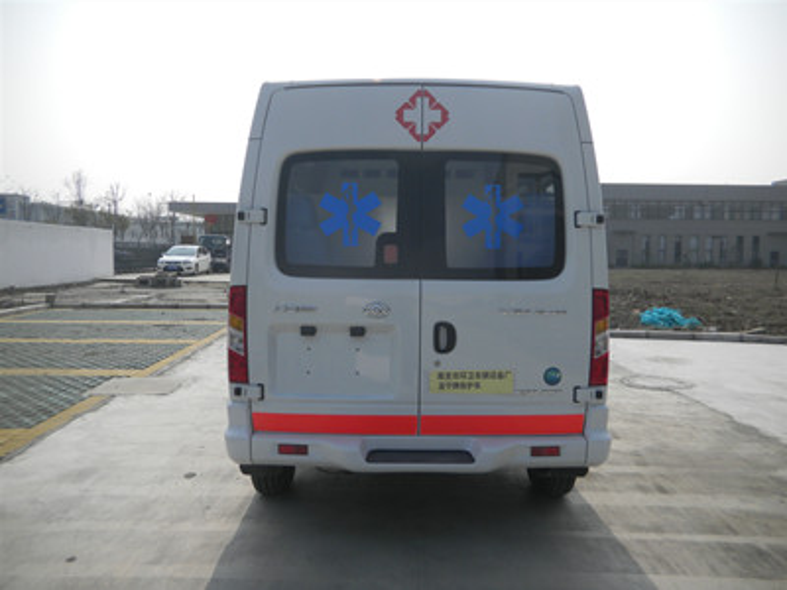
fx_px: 637
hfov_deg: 63.4
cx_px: 394
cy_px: 295
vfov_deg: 49.7
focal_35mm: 28
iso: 80
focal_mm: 5
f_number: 7.9
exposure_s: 1/250
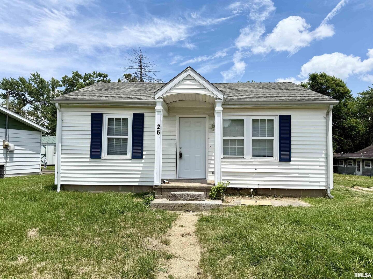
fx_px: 259
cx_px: 186
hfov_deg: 71.6
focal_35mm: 24
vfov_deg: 56.8
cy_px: 140
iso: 80
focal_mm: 6.76
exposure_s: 1/7353
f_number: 1.78
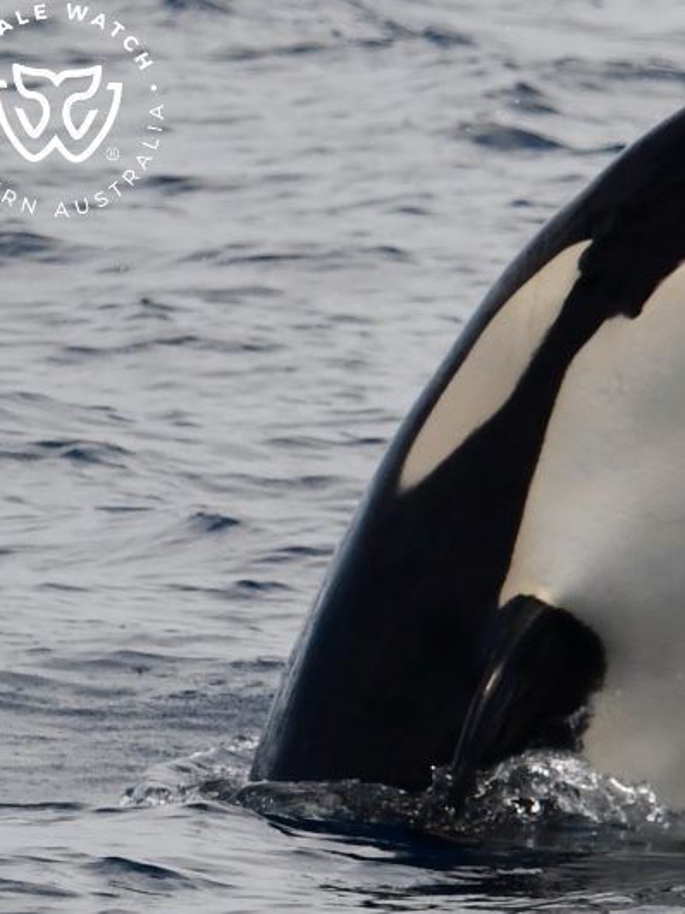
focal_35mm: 826
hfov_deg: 1.8
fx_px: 21803
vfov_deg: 2.4
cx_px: 632
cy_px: 457
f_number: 8
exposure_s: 1/2000
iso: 400
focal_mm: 380
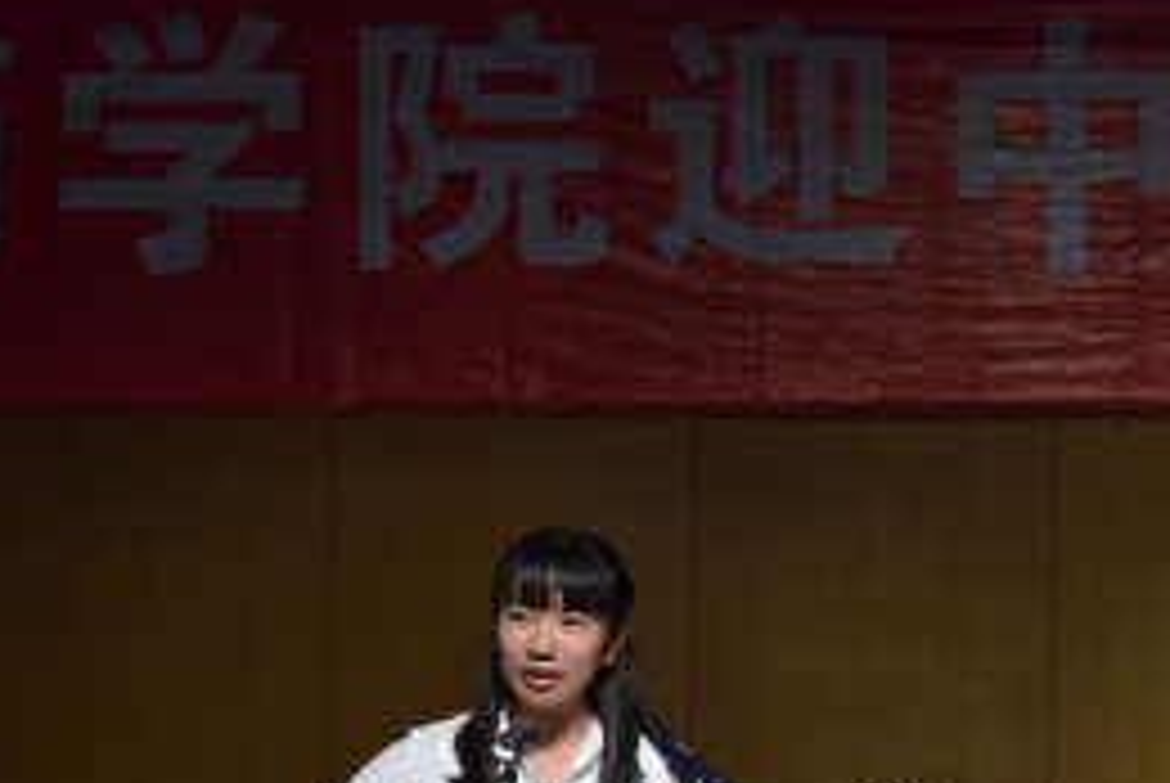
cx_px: 904
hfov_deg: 10.8
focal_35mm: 190
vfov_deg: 7.2
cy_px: 850
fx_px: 6187
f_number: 5.6
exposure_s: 1/80
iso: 3200
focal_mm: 55
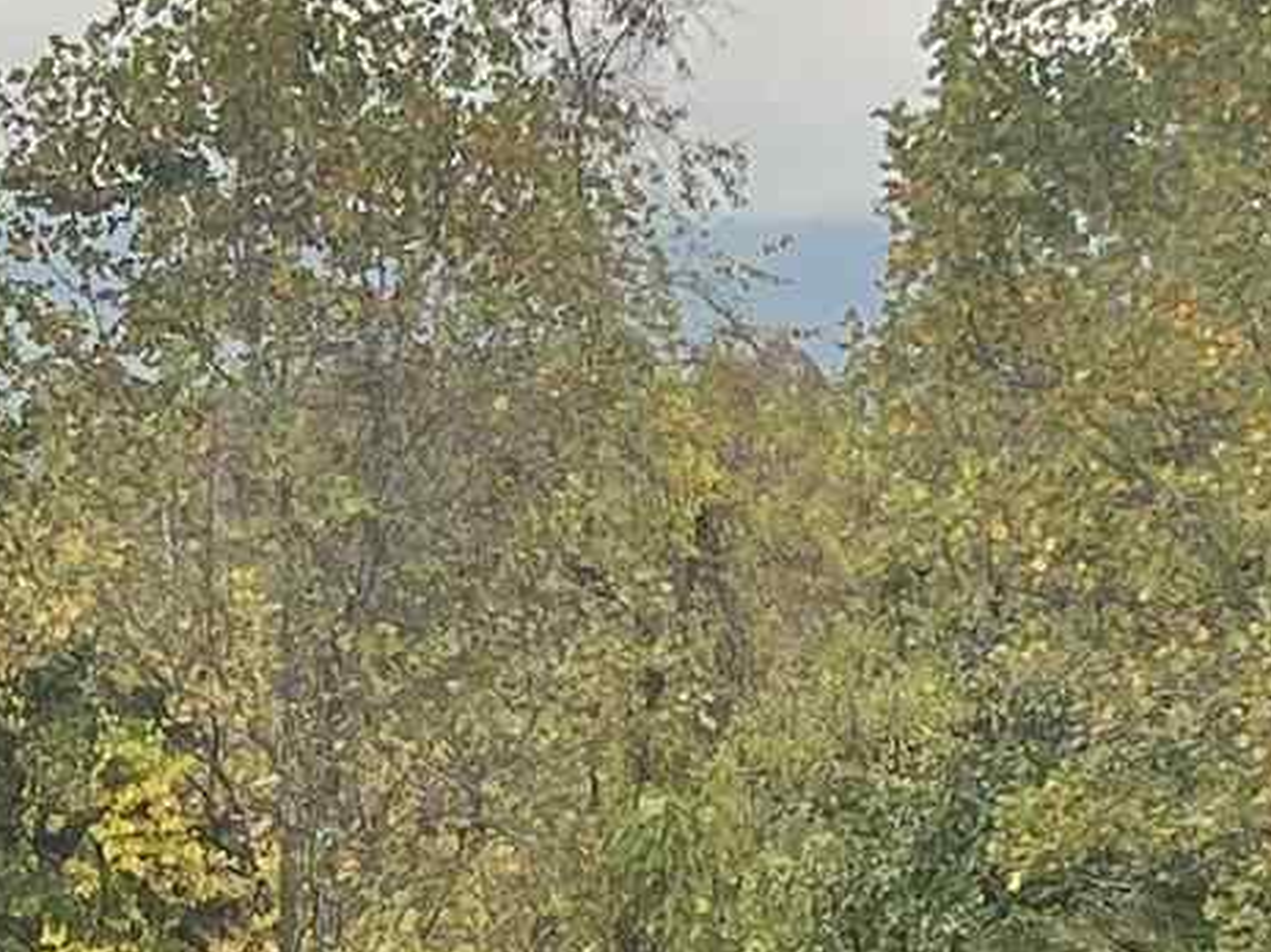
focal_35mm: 173
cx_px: 316
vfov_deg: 8.6
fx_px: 6349
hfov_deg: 11.4
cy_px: 784
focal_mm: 5.7
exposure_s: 1/336
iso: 50
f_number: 1.5
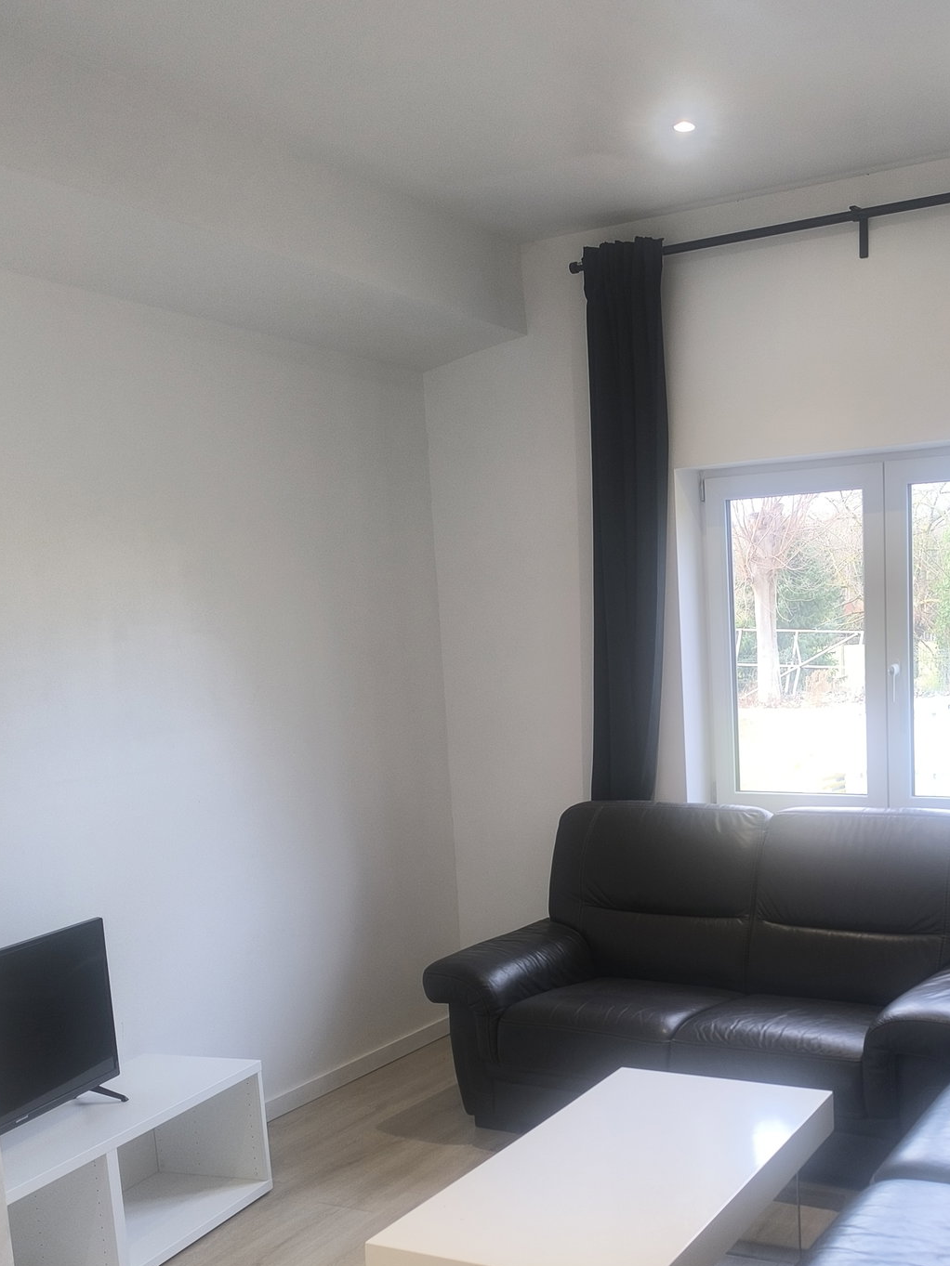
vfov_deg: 50.5
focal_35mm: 36
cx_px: 706
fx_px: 1318
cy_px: 835
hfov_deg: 38.7
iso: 400
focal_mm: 6.14
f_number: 1.65
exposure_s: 1/100
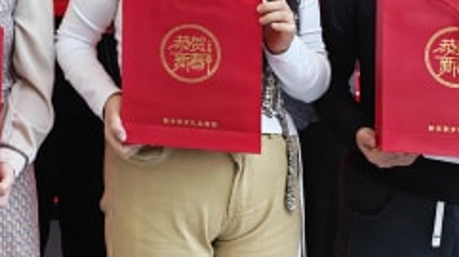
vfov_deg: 15.1
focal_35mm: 76
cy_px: -83
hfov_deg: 26.3
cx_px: -6
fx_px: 924
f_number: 1.9
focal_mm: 6.12
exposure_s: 1/110
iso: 400
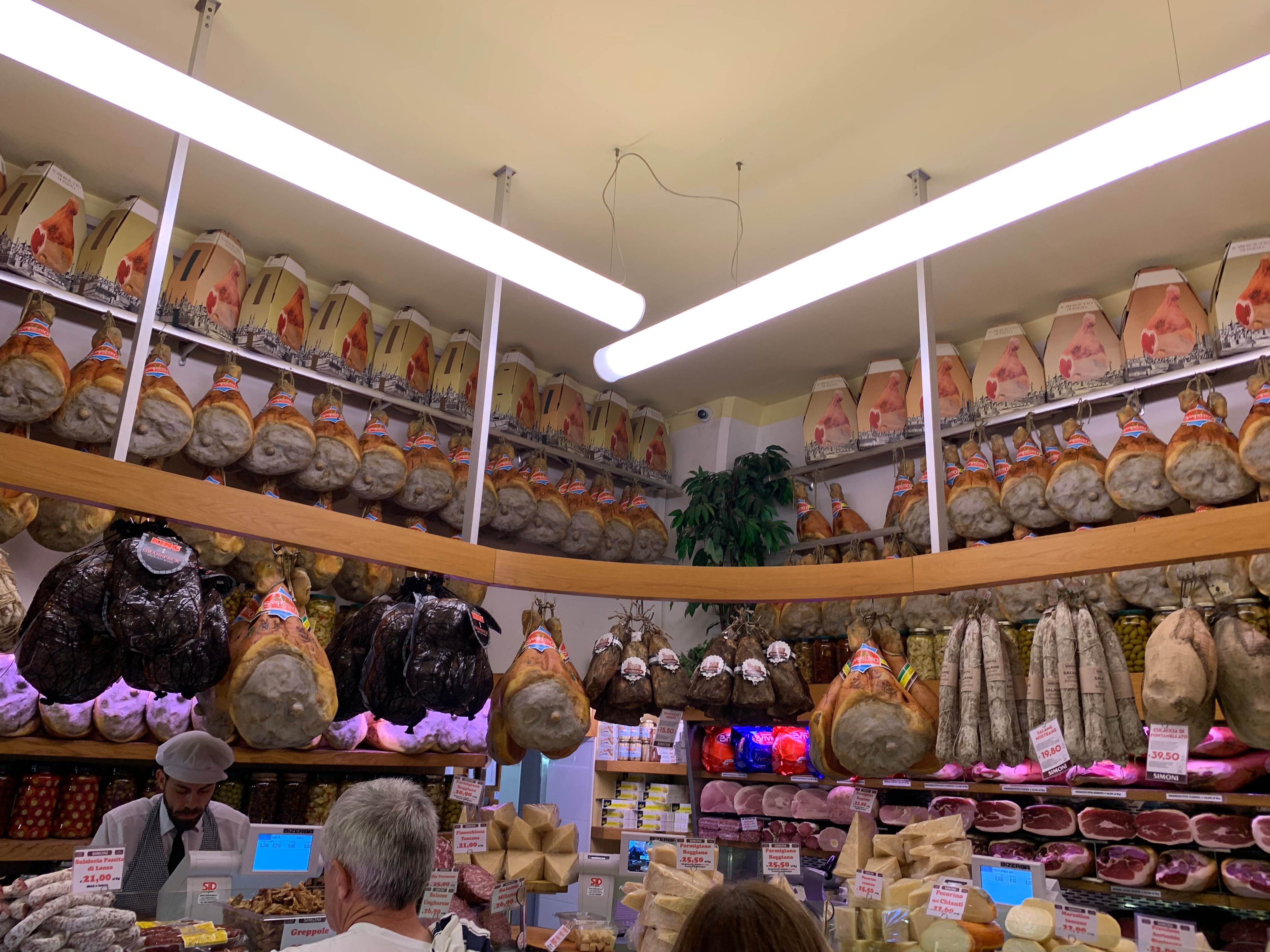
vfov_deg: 53.1
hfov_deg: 67.3
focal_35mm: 26
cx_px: 635
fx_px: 954
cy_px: 476
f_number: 1.8
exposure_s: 1/50
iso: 64
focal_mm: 4.25
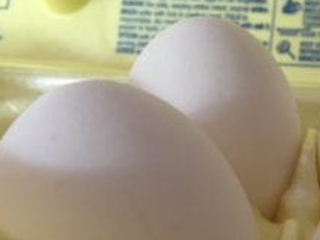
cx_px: 257
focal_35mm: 54
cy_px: 179
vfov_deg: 26.7
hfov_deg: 34.4
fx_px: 499
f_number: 2.2
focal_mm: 4.15
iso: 80
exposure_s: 1/30
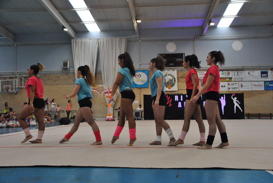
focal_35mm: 33
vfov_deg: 40.1
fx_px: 251
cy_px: 92
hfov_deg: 57.2
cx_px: 136
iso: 800
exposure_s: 1/160
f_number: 6.3
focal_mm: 22
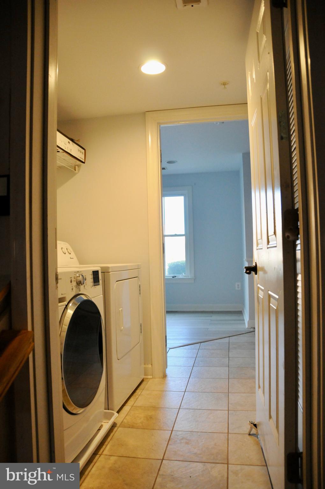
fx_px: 367
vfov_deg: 67.4
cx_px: 162
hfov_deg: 47.8
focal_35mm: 27
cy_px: 244
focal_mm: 18
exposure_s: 1/100
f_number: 3.5
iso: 1600
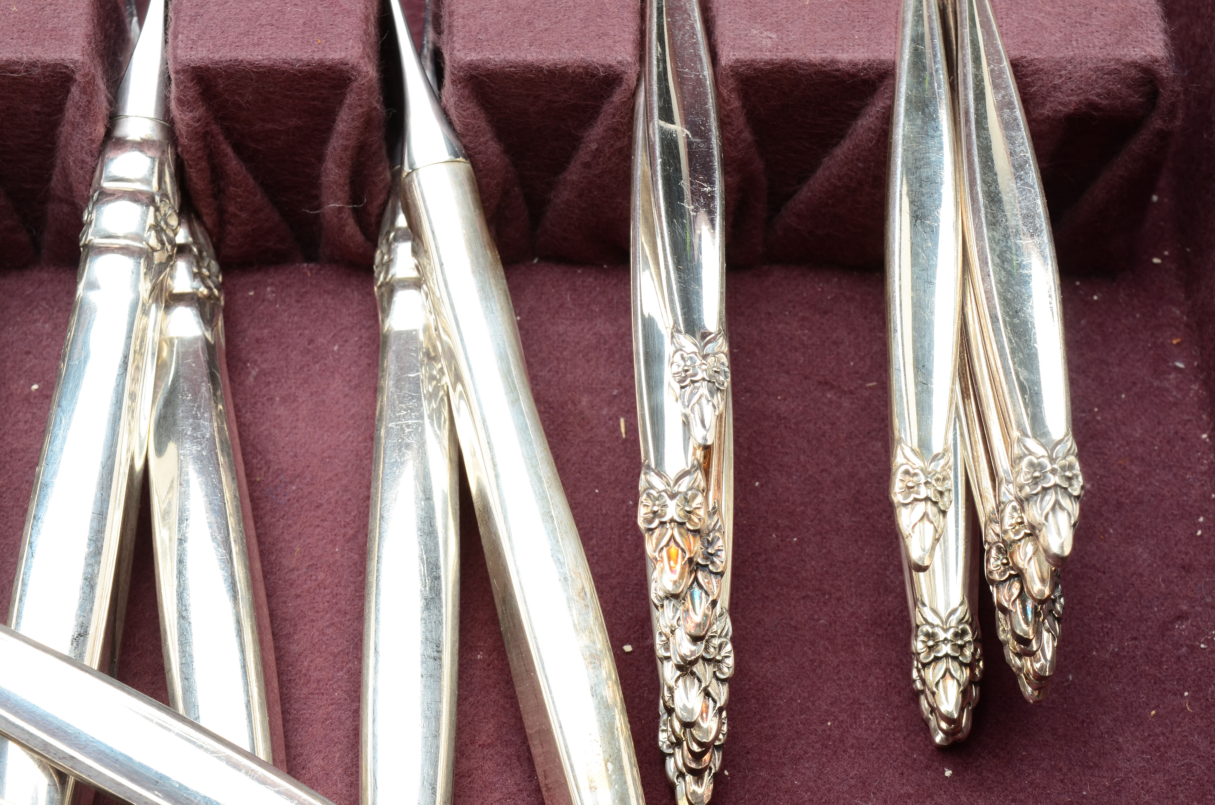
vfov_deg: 16.5
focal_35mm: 82
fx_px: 2779
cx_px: 608
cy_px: 402
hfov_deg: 24.7
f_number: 18
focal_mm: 55
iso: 100
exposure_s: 1/160
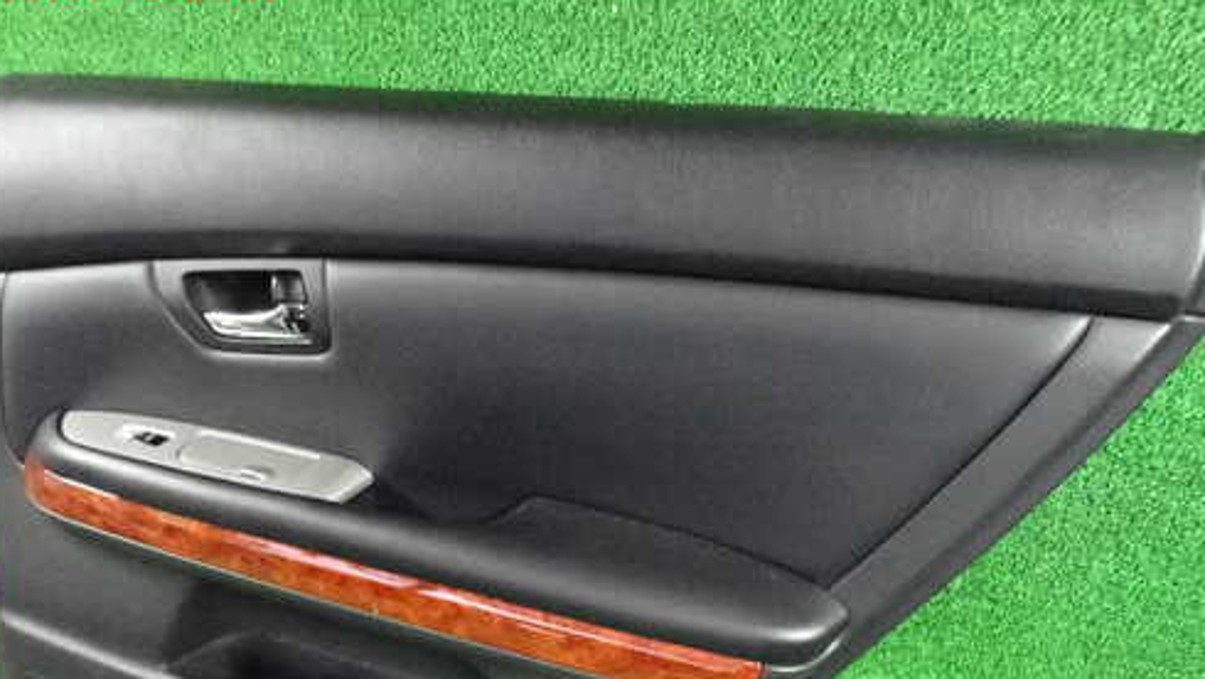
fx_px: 1278
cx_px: 566
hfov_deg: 50.4
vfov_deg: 29.3
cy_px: 507
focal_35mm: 40
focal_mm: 5.4
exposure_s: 1/125
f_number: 2.3
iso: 4000
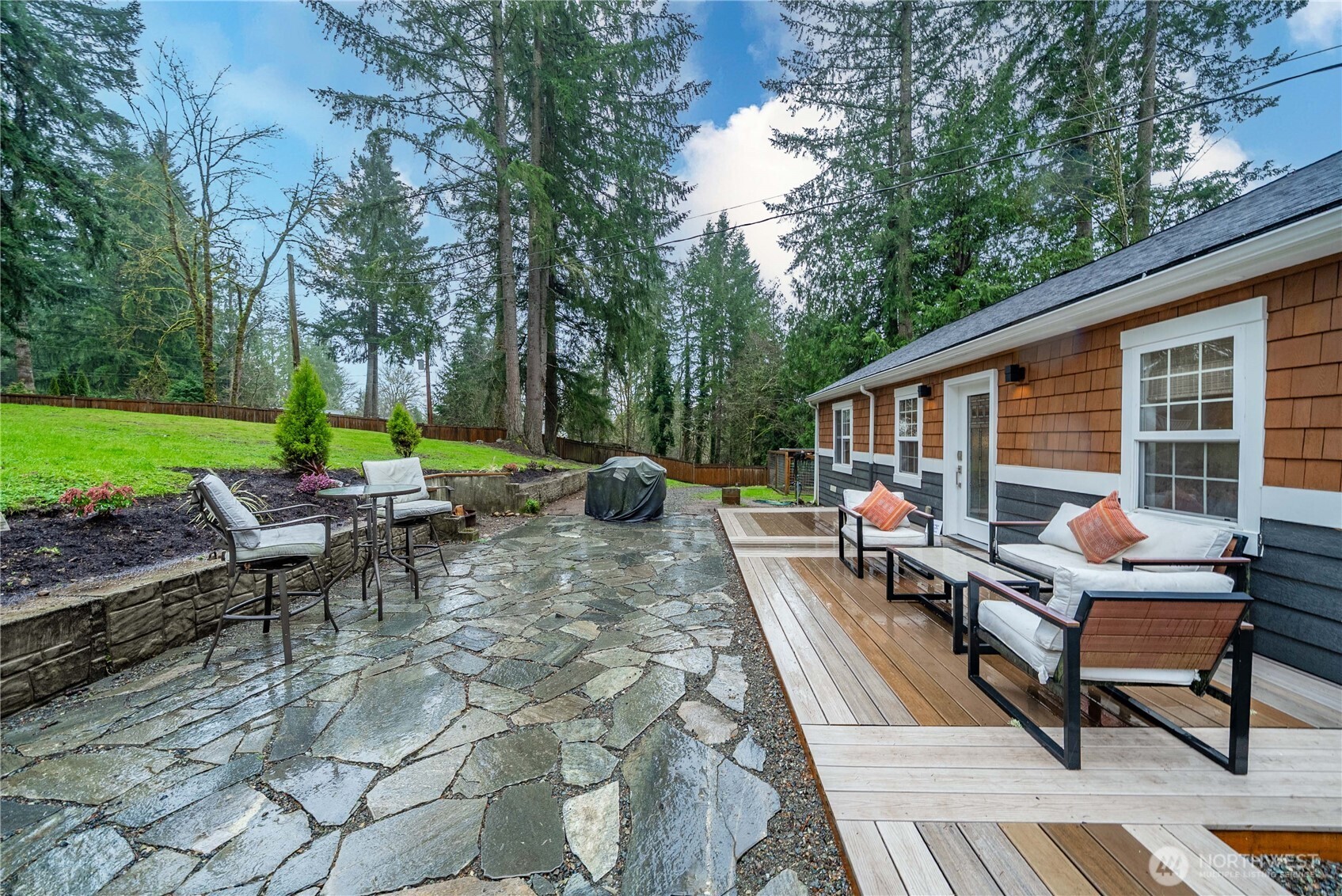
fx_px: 448
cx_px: 671
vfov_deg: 90.1
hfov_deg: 112.6
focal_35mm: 12
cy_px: 448
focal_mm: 12
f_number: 7.1
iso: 320
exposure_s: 1/30
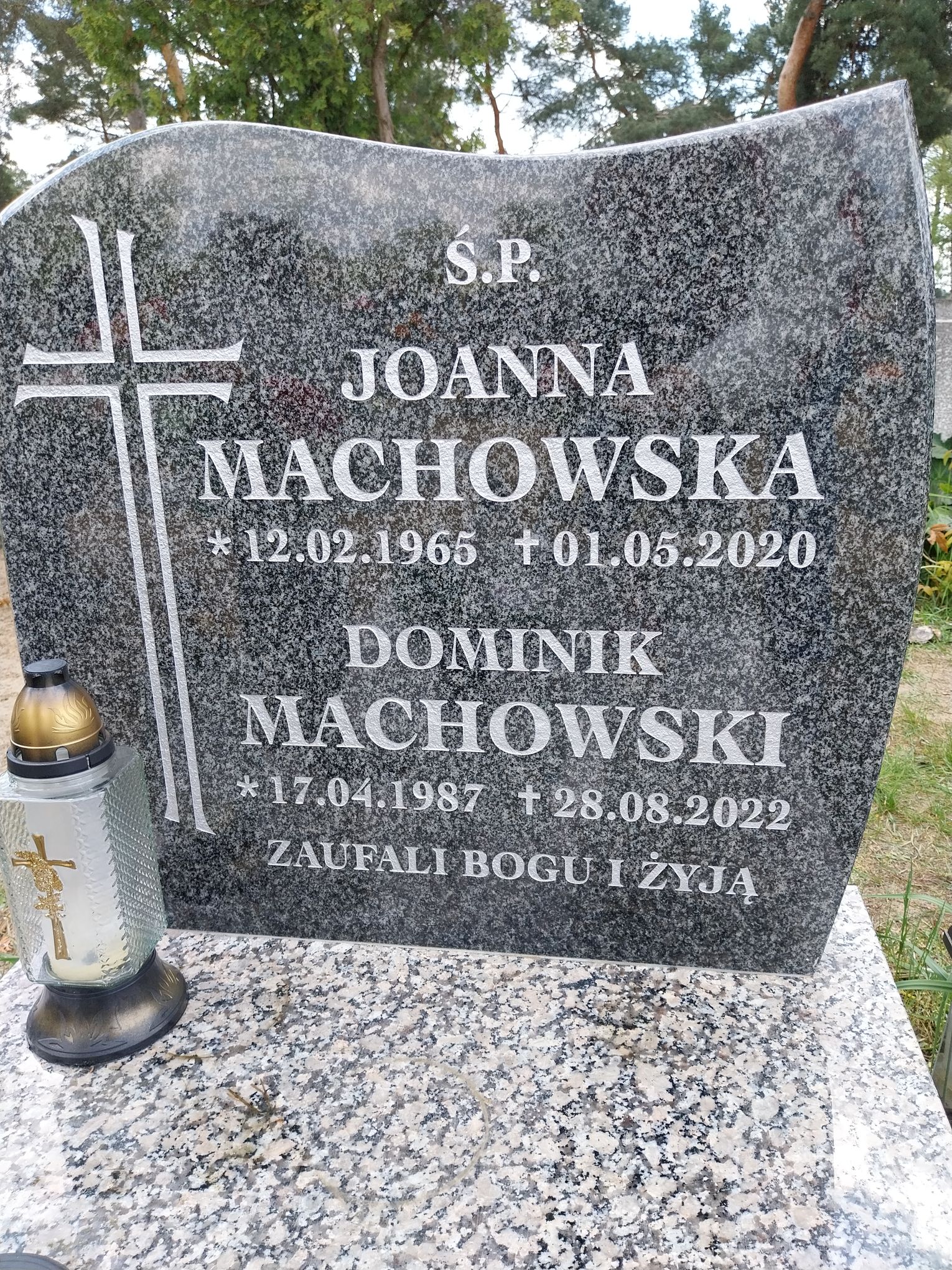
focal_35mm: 26
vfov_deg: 67.3
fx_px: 953
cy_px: 635
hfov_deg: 53.1
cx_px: 476
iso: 25
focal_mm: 4
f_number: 1.8
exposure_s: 1/183
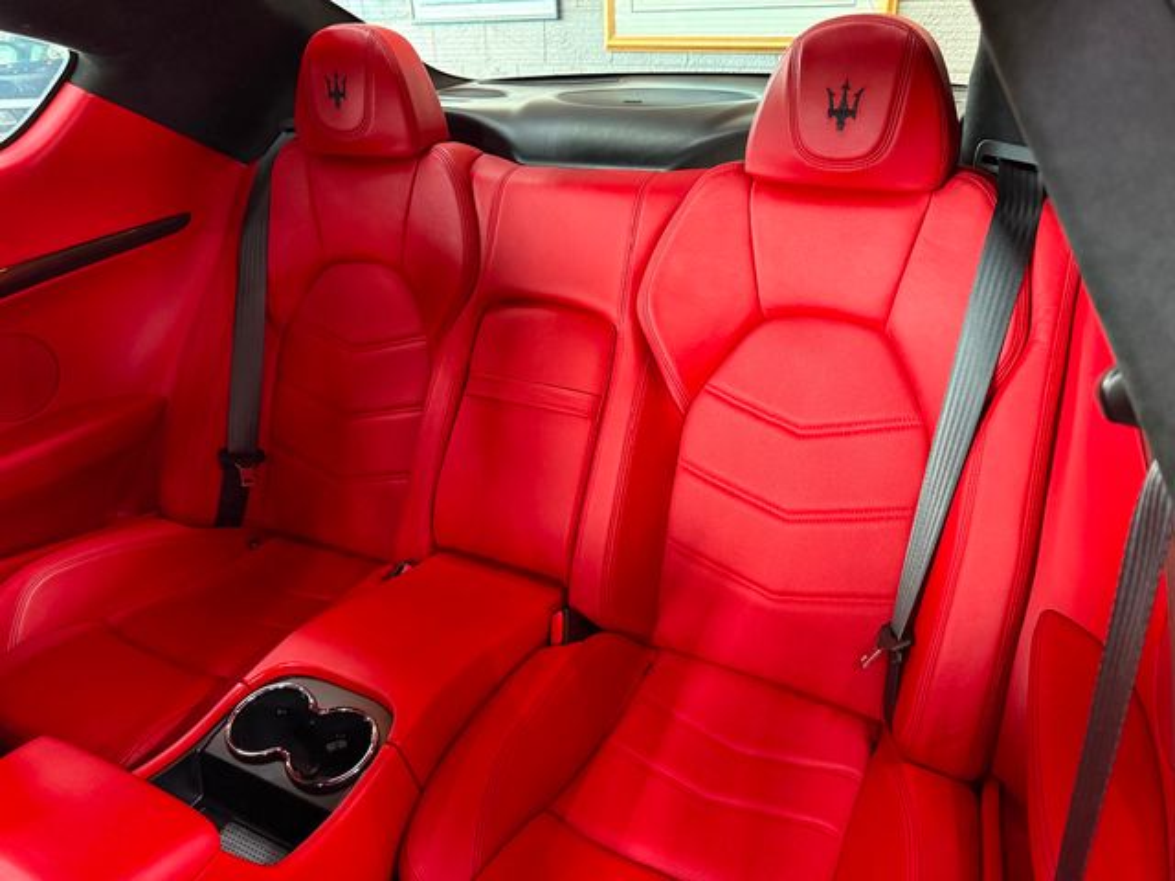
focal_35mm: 24
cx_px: 588
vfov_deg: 56.8
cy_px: 440
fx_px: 815
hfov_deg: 71.6
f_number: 1.78
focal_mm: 6.76
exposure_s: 1/40
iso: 1000
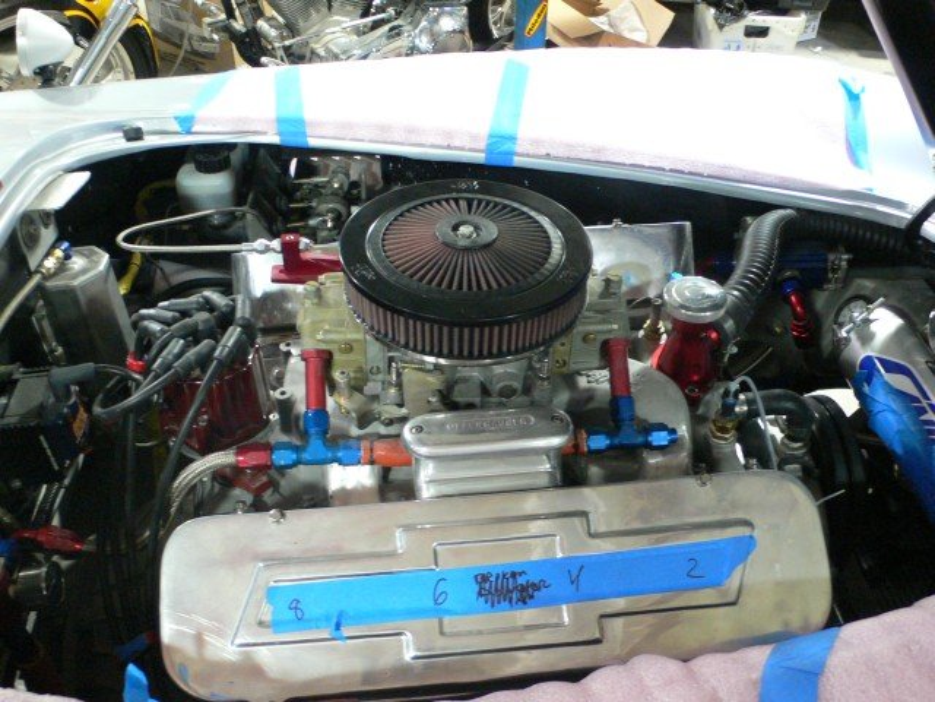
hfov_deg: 54.0
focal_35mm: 34
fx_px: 918
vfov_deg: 41.8
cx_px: 468
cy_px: 351
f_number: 2.8
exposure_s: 1/6
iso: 200
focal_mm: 6.3
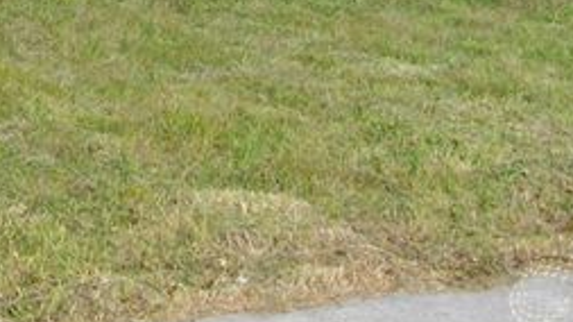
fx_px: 1625
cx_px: -88
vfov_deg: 10.4
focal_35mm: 107
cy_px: -313
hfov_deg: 19.0
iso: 200
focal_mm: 5.7
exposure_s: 1/320
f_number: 8.8
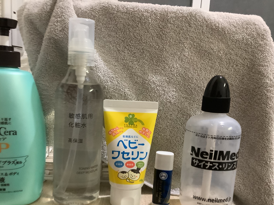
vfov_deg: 38.5
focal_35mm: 37
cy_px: 122
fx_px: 293
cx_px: 119
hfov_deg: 50.0
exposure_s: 1/40
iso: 400
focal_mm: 3.3
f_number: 2.4
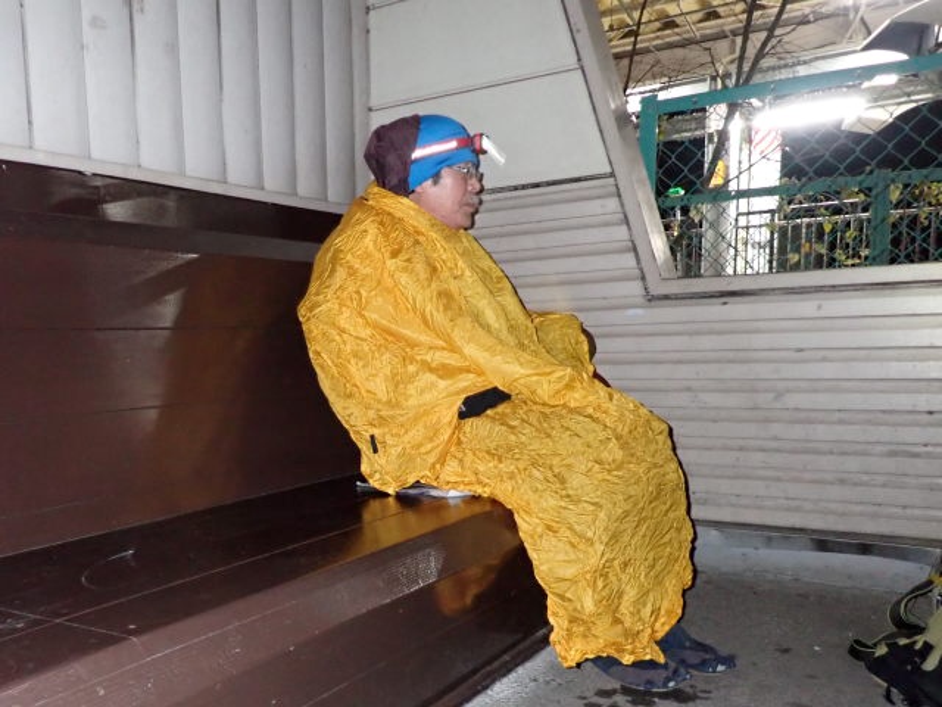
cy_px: 354
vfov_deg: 54.9
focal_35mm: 25
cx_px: 471
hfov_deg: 69.4
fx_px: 680
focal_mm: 4.5
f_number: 5.6
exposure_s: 1/3
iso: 1000
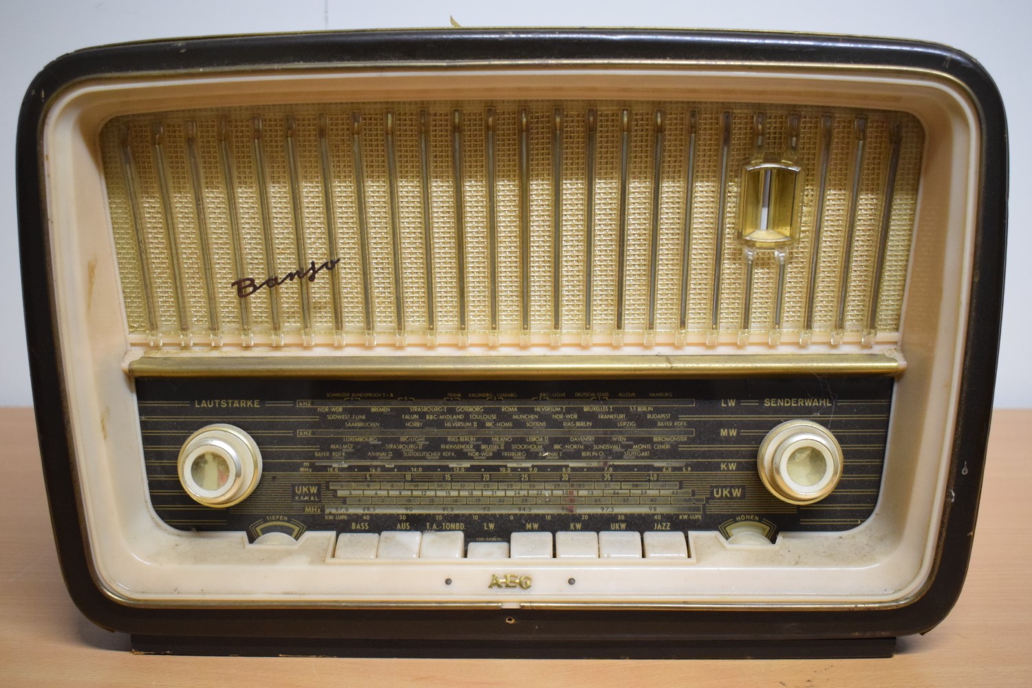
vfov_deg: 30.8
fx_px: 1247
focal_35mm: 44
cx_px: 516
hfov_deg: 45.0
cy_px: 344
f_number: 4.2
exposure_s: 1/125
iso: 2500
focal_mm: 29
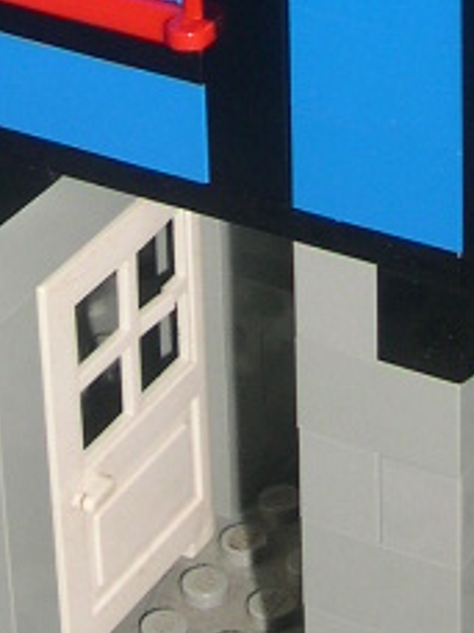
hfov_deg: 8.7
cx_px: 355
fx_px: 3122
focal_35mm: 171
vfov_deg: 11.0
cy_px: -414
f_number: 7.6
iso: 100
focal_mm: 8
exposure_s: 1/60
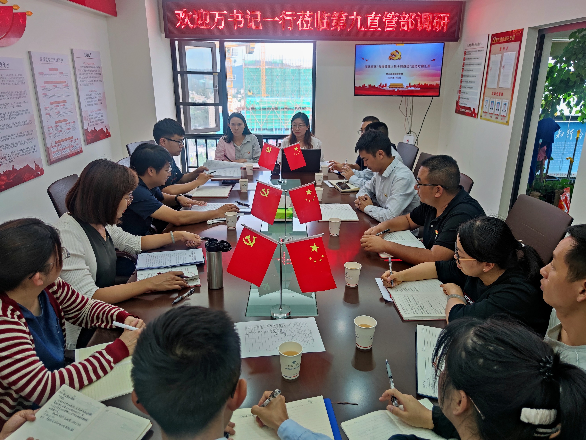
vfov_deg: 56.8
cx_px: 293
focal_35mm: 24
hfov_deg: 71.6
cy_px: 220
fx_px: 406
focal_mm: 6.72
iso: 171
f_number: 1.69
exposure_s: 1/100
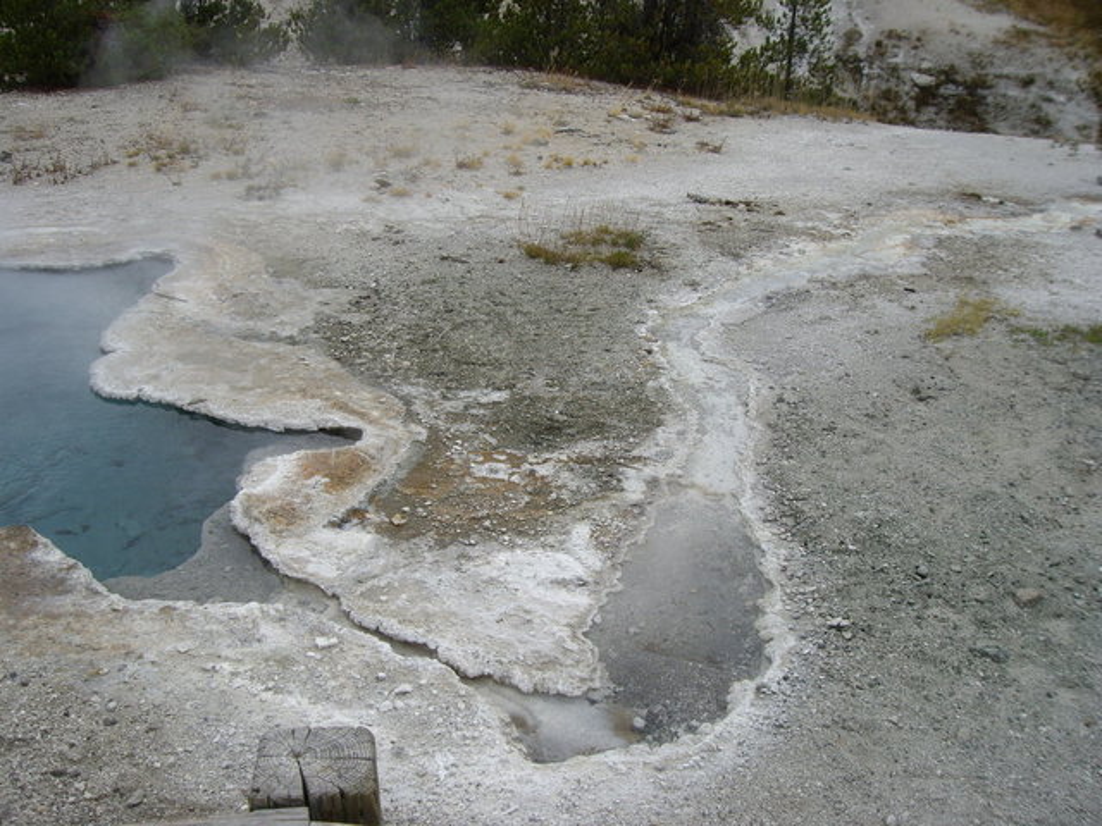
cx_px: 551
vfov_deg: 37.7
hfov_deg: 49.0
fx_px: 1210
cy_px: 413
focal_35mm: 38
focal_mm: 6.2
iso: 50
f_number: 4.3
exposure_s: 1/200
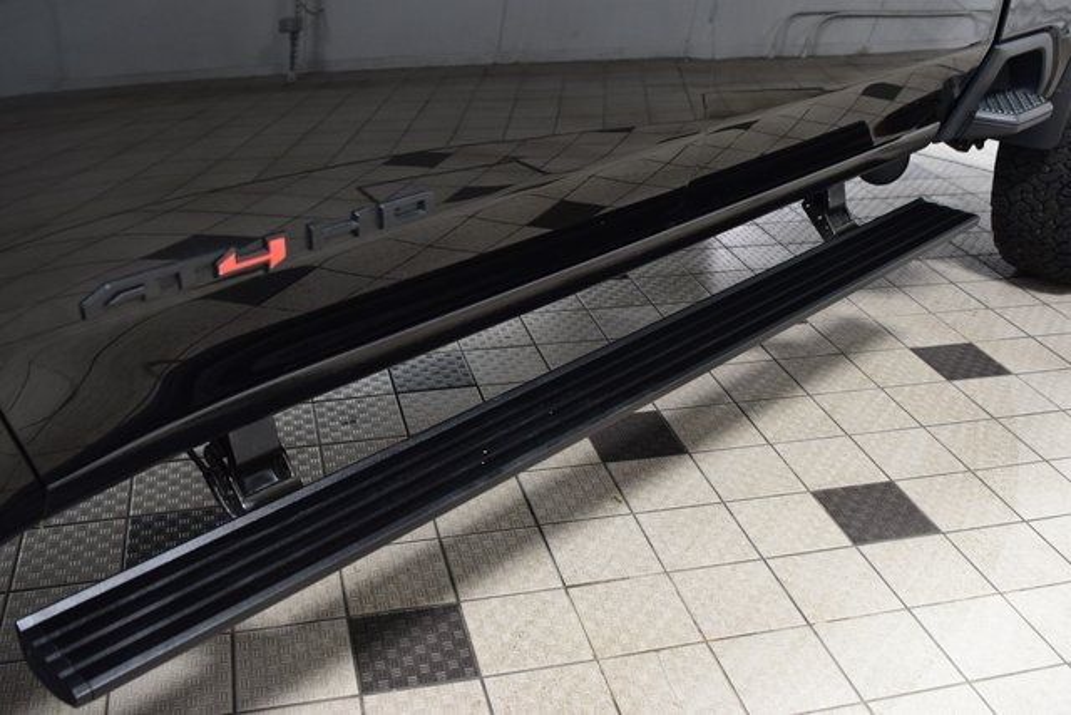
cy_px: 358
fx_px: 1071
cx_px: 536
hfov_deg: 53.1
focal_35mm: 36
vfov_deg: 36.9
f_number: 2.8
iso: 1600
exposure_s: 1/60
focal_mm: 24
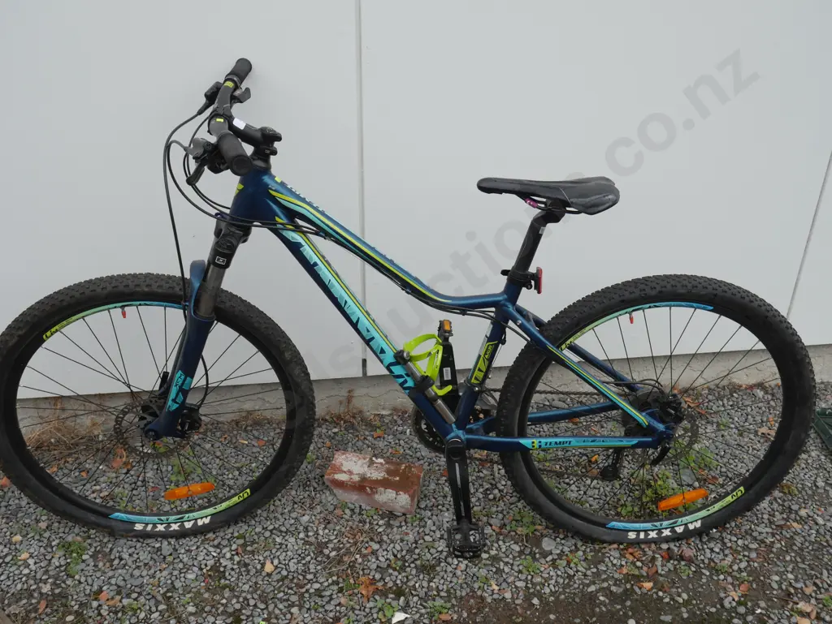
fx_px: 769
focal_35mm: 32
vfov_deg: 44.2
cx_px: 416
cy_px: 312
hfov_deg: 56.8
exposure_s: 1/200
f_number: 5
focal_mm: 16
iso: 200
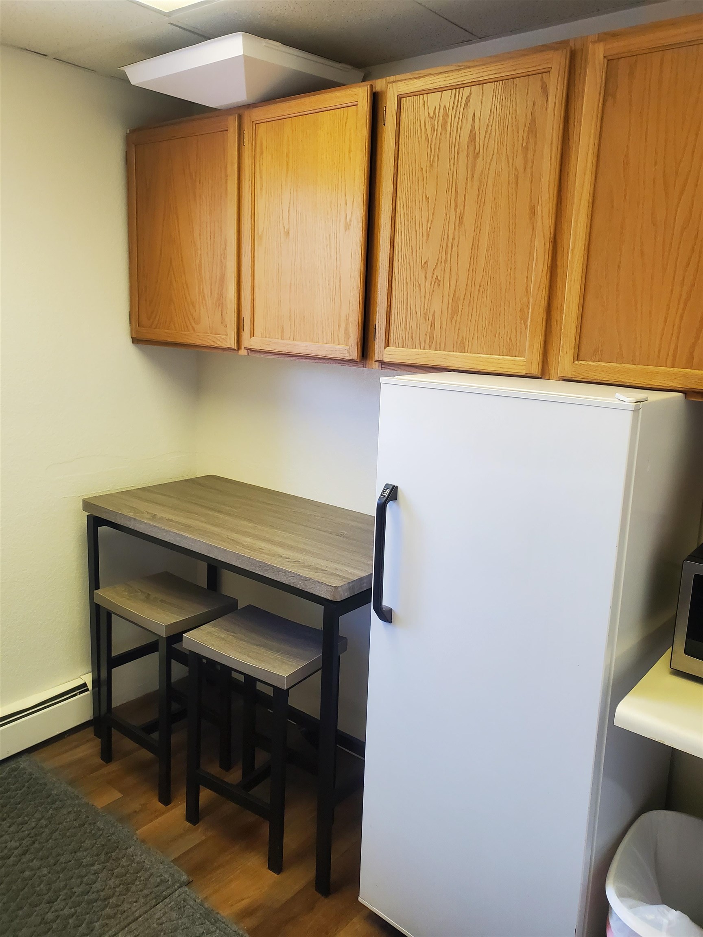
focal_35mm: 26
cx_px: 352
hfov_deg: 53.1
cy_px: 468
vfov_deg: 67.3
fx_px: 704
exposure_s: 1/40
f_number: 2.4
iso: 200
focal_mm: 4.3
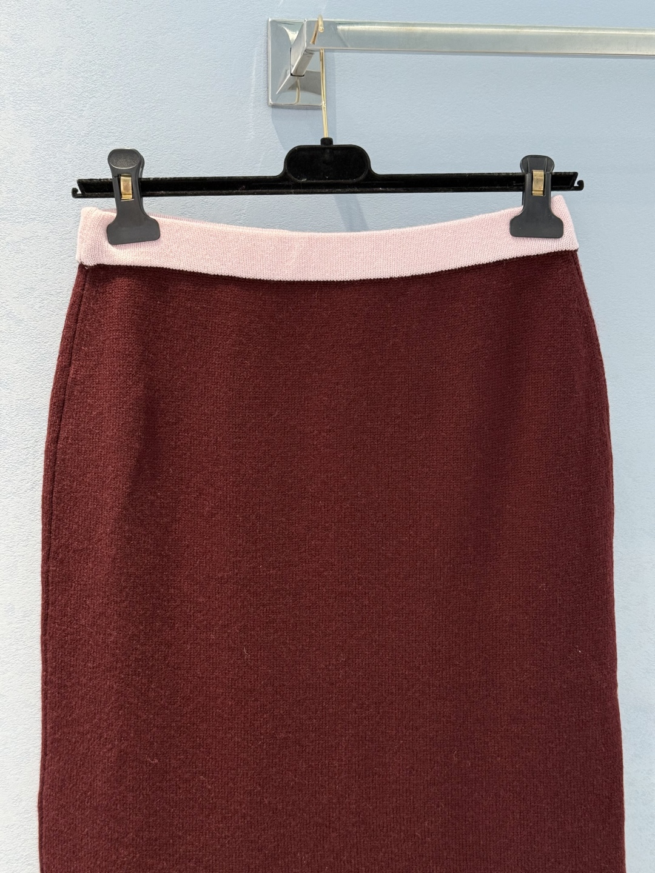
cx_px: 328
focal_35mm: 48
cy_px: 436
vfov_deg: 39.7
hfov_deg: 30.3
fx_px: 1211
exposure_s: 1/100
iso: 80
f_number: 1.78
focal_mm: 6.76
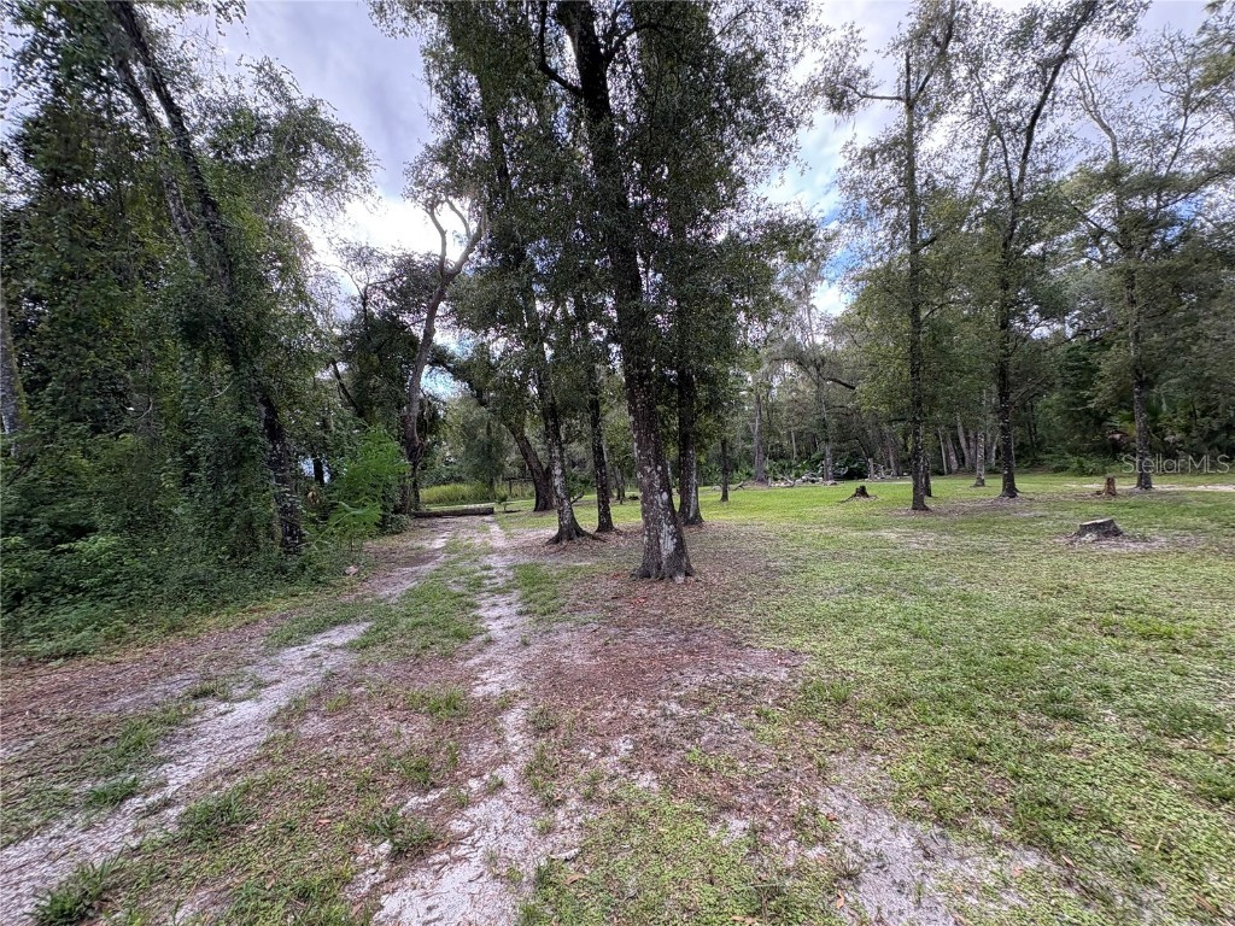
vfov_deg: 85.7
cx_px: 618
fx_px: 499
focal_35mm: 14
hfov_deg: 102.1
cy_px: 463
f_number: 2.2
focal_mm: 2.22
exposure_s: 1/171
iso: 64
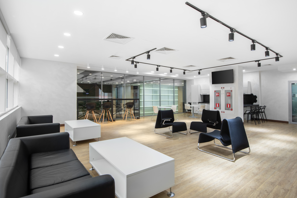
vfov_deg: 67.4
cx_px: 155
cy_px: 104
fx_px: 149
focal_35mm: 18
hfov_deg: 89.9
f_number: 11
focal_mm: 17
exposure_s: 1/8
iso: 200
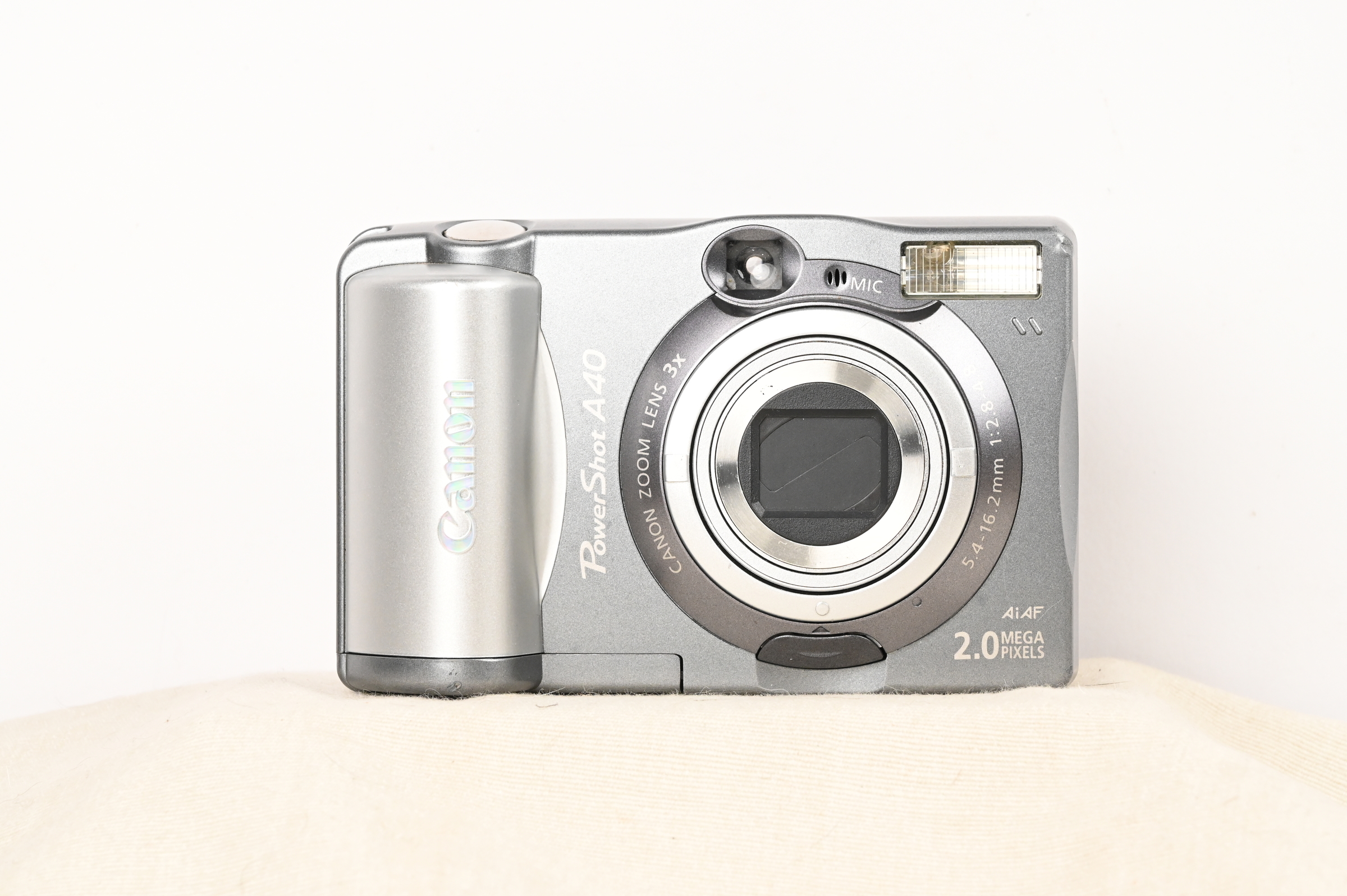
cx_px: 674
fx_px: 4487
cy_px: 448
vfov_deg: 11.4
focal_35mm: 120
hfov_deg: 17.1
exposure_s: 1/100
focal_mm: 120
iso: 3200
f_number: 18
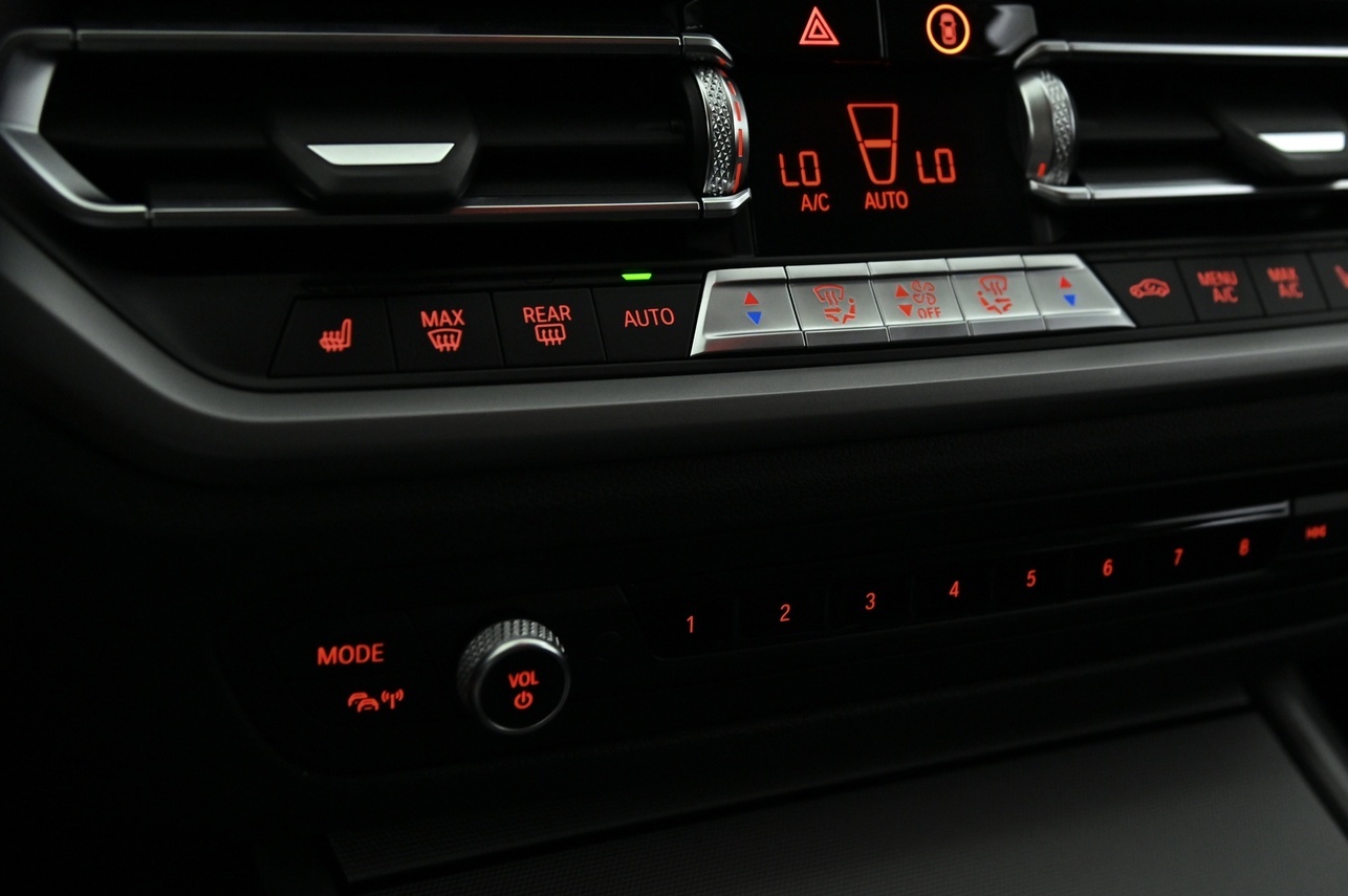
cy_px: 362
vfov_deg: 28.0
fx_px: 1796
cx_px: 731
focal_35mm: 48
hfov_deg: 41.1
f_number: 4
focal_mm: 38
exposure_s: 1/60
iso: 1250
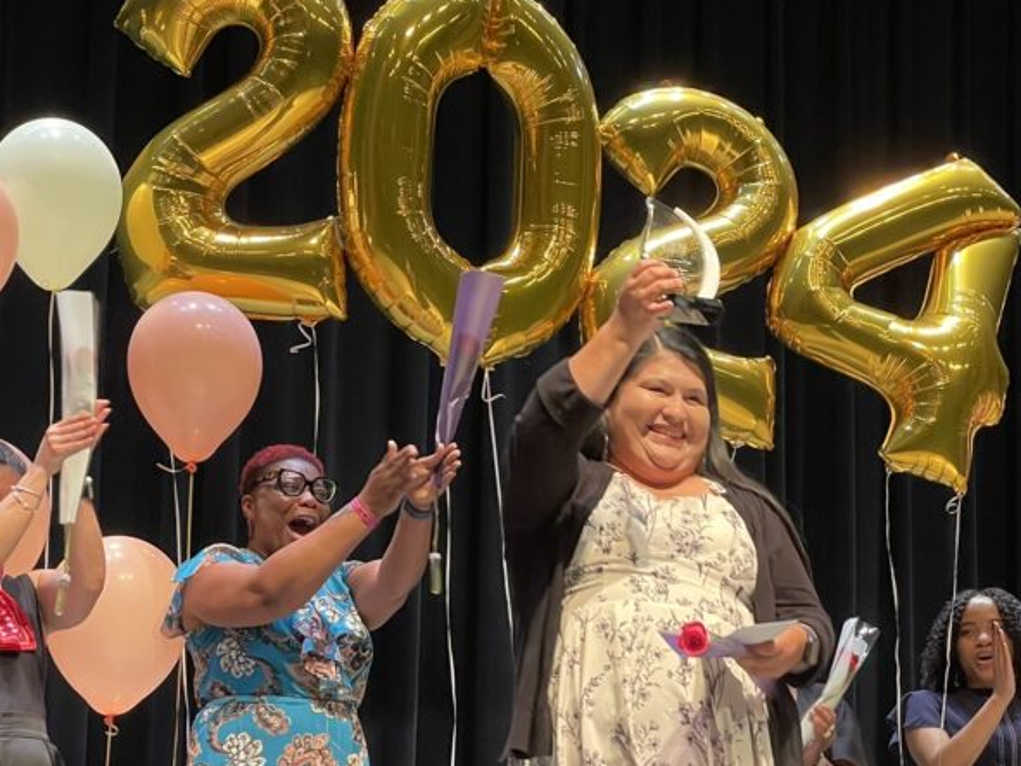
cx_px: 712
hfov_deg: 20.6
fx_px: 2801
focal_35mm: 95
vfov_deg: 15.4
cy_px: 667
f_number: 2
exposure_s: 1/56
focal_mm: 6
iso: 200
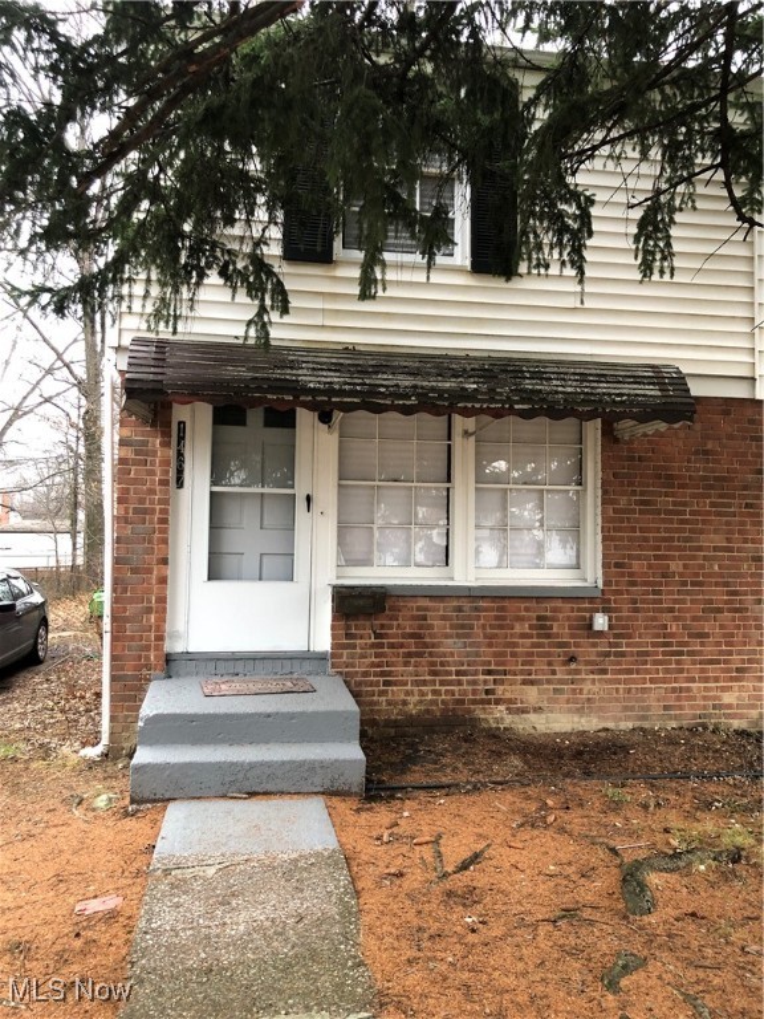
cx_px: 382
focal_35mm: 28
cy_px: 510
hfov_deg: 49.7
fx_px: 824
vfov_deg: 63.4
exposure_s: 1/30
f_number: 1.8
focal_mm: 3.99
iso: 40
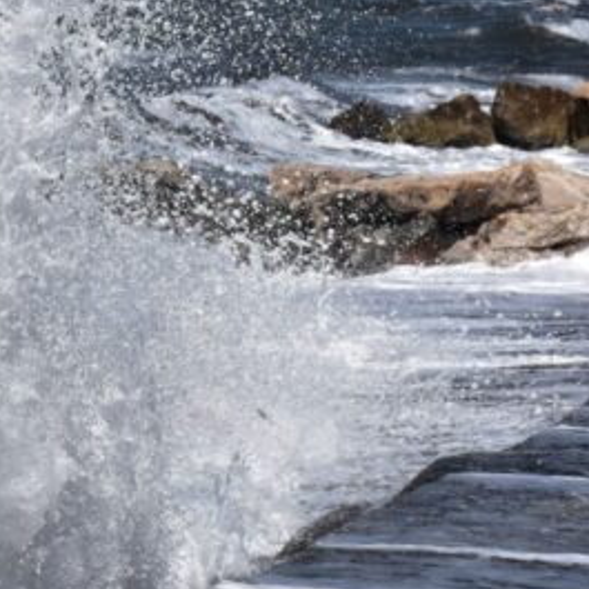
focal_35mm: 325
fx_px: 6256
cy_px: 254
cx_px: -220
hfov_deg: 5.4
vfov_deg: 5.4
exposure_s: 1/2500
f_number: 13
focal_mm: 66
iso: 1000
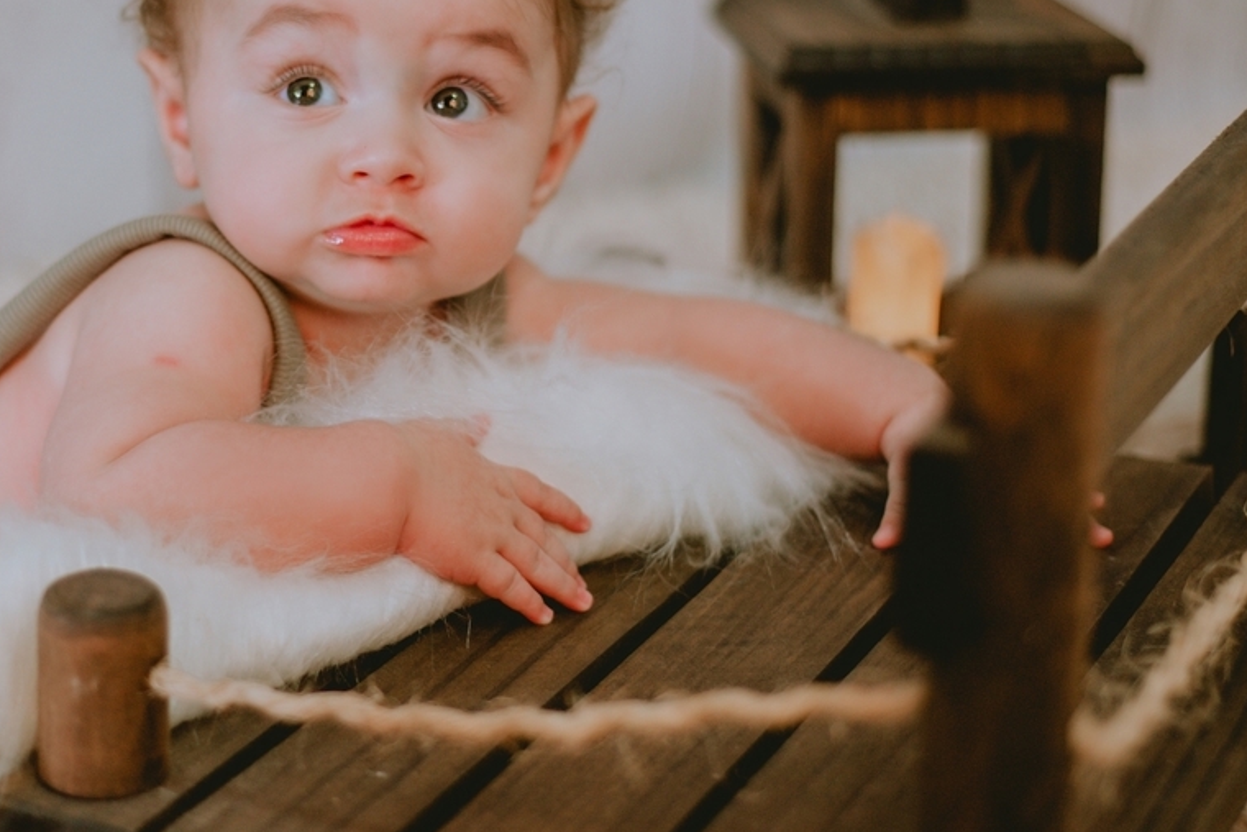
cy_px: 227
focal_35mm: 79
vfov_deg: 17.2
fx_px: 2737
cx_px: 346
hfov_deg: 25.4
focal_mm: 50
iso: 640
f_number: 2.2
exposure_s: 1/160
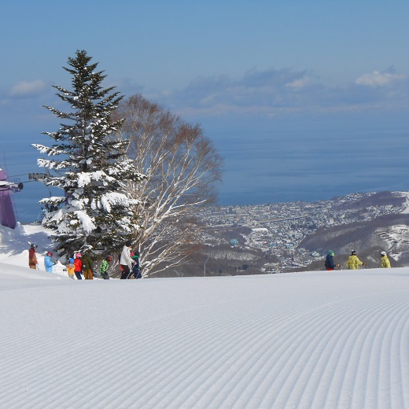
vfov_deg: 23.1
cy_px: 206
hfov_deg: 23.1
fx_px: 1003
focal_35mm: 75
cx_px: 219
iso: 80
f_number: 5.6
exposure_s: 1/1000
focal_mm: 11.3
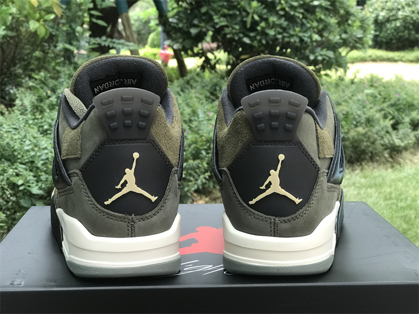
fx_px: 690
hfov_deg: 33.8
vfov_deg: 25.7
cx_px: 210
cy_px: 157
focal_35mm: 57
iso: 32
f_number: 2.8
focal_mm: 6.6
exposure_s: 1/50
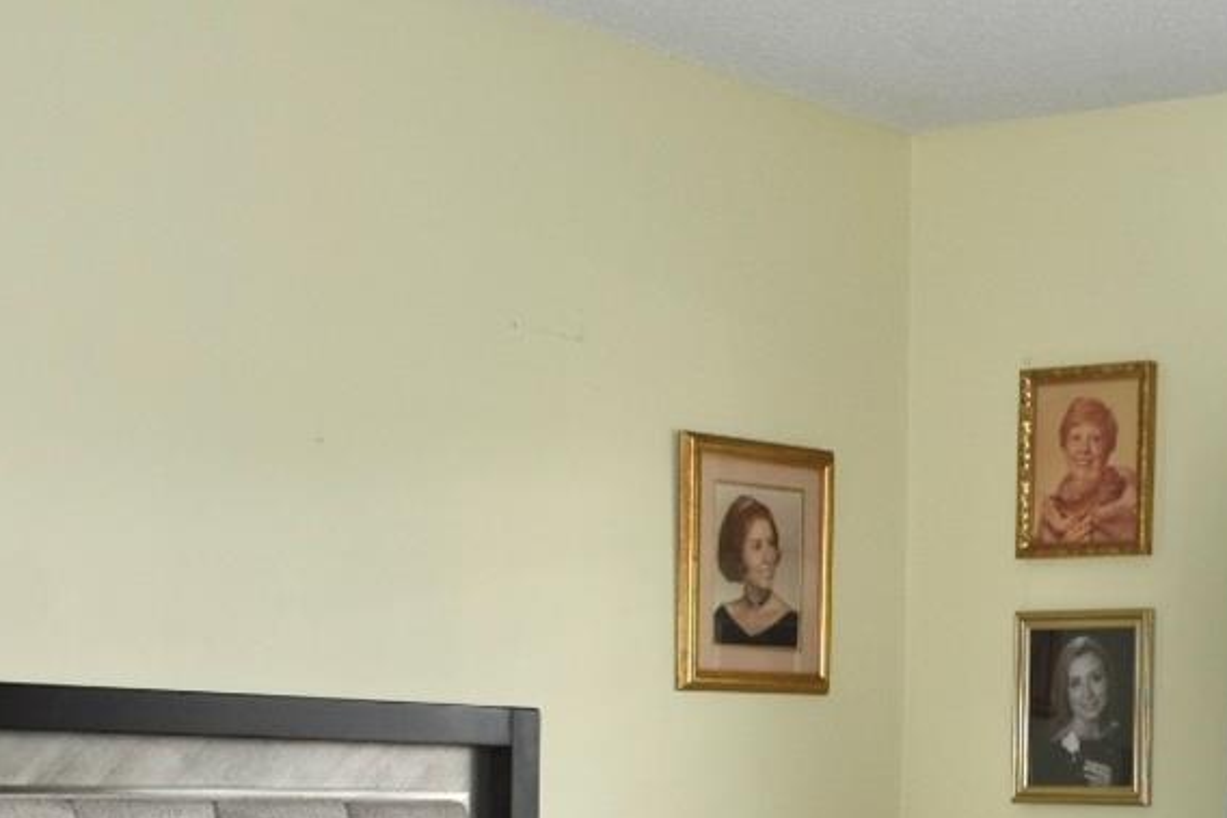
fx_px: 2591
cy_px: 1045
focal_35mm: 76
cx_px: 1188
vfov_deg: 17.0
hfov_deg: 25.5
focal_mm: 18
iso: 200
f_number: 6.3
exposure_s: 1/60
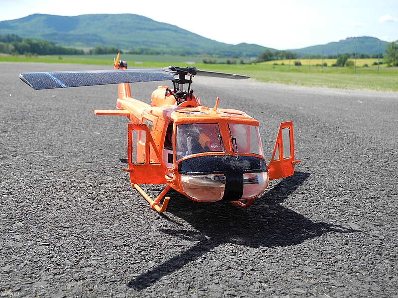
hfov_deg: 42.1
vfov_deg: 32.2
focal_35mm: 45
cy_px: 149
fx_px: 517
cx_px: 199
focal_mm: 9.7
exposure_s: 1/536
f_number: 3.5
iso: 100
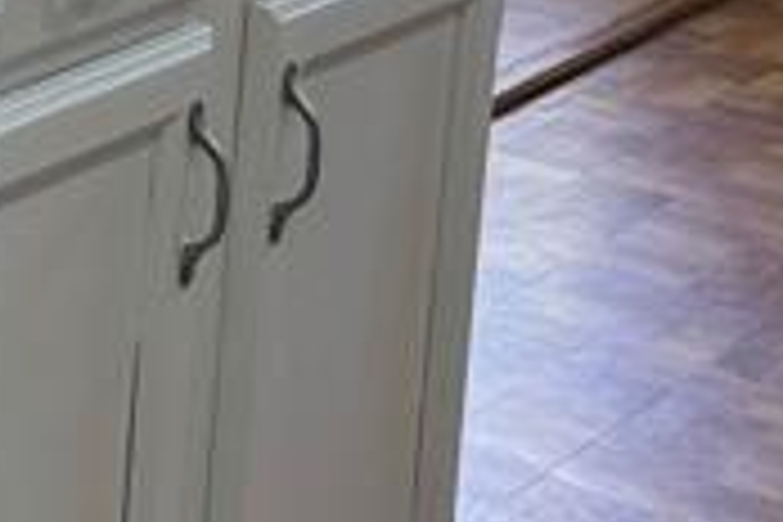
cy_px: -594
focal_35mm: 147
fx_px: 3197
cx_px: -1400
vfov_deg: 8.7
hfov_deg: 10.7
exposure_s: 1/60
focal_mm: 6.86
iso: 125
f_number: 1.78
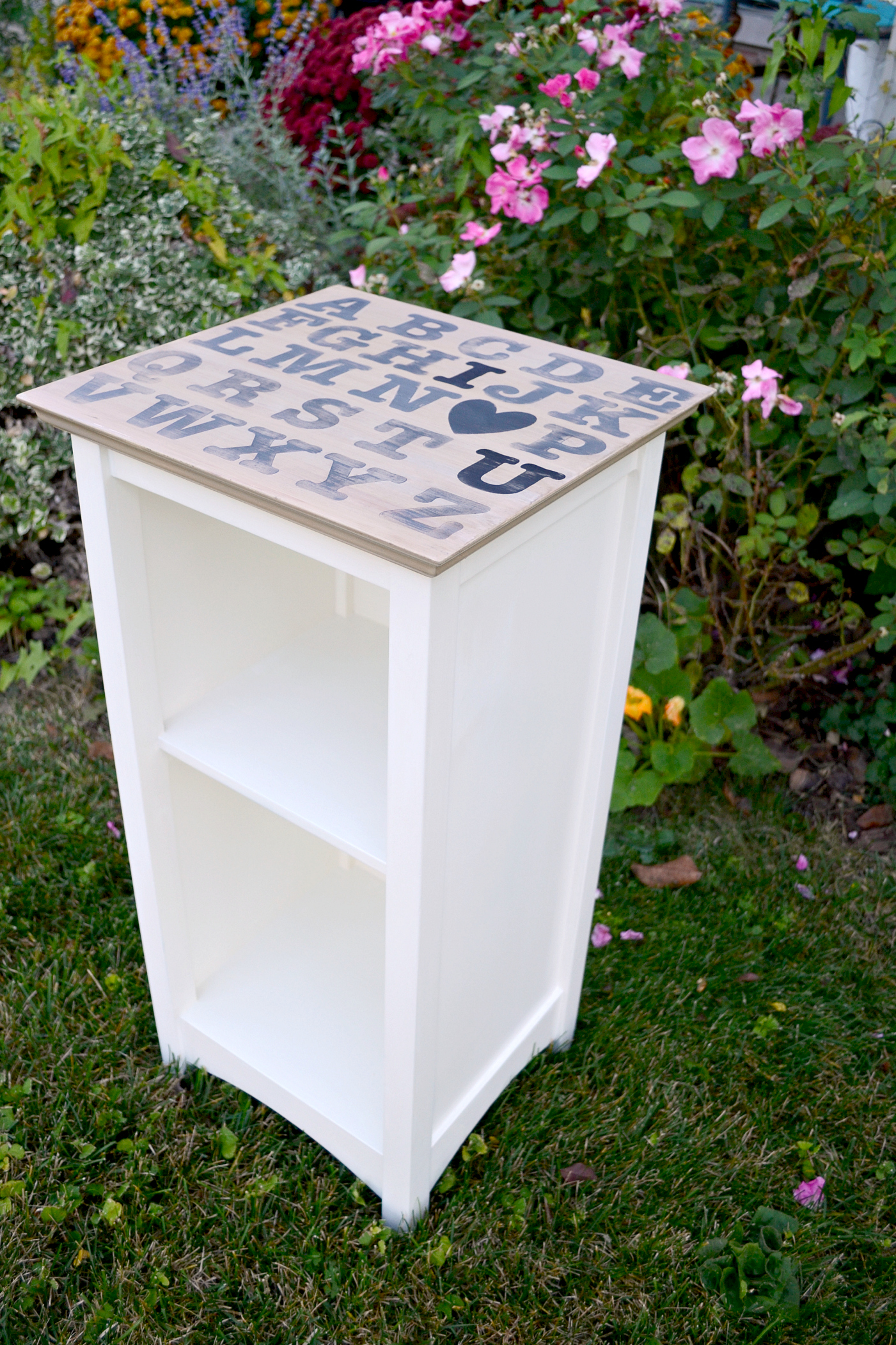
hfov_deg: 42.3
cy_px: 671
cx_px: 442
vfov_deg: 60.3
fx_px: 1157
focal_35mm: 31
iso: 200
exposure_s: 1/200
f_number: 3.8
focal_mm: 20
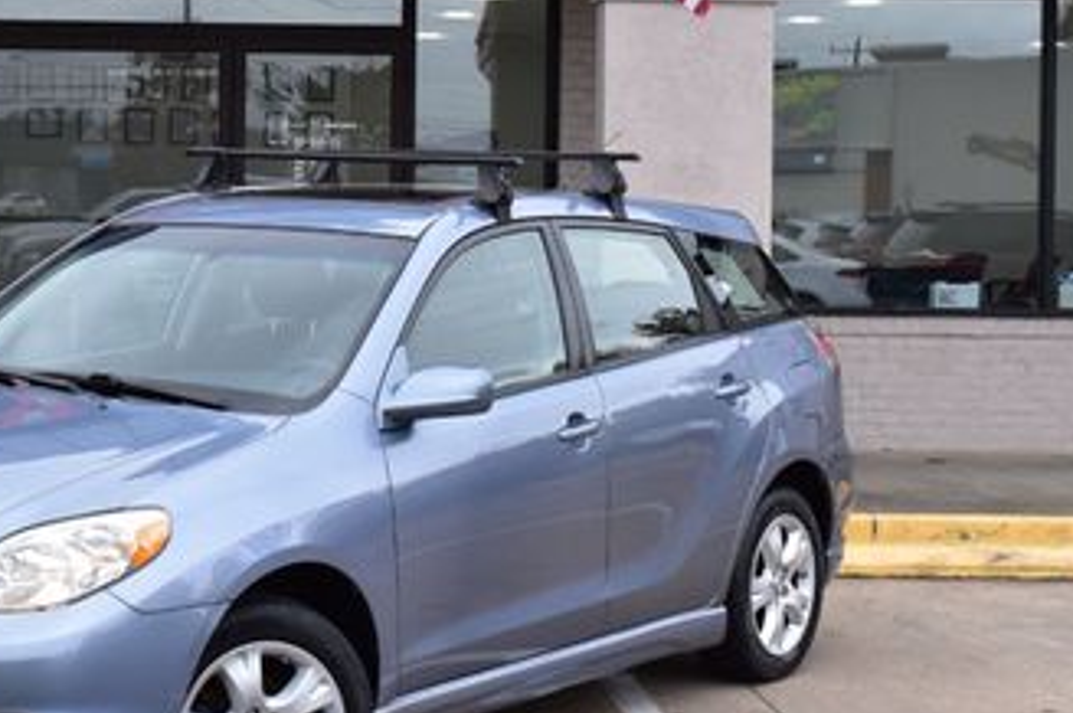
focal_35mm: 82
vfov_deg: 16.6
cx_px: 213
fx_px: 2442
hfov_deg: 24.4
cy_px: 235
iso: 400
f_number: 9
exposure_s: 1/160
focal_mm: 28
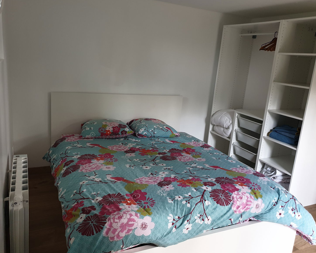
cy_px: 123
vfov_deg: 51.5
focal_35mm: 28
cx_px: 157
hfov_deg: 62.2
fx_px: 262
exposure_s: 1/50
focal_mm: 4.3
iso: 200
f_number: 1.5
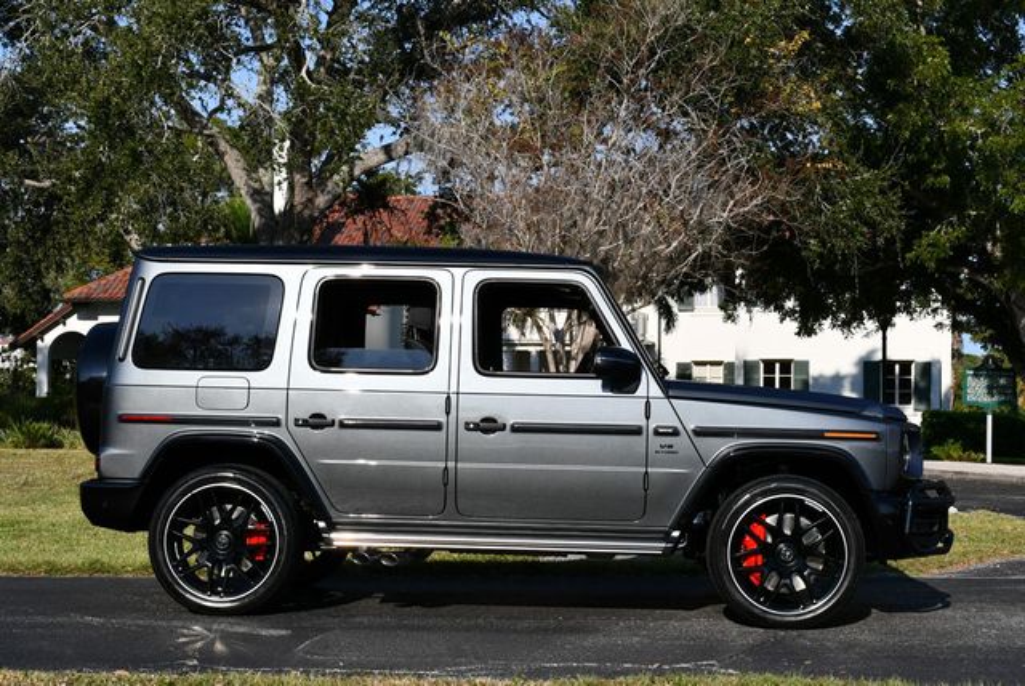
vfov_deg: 22.7
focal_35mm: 60
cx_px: 512
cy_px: 343
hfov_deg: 33.4
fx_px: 1710
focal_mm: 30
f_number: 9
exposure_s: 1/320
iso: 100
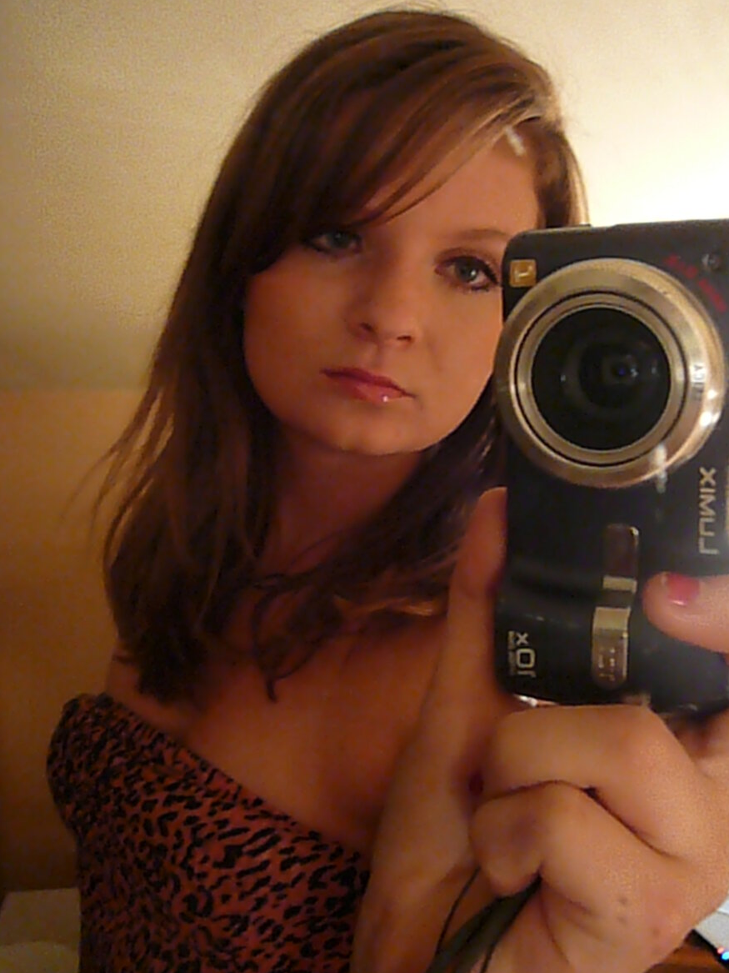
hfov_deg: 39.6
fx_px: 1011
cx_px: 367
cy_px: 482
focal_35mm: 36
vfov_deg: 51.4
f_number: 2.8
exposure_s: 1/30
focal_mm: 5.2
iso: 1000
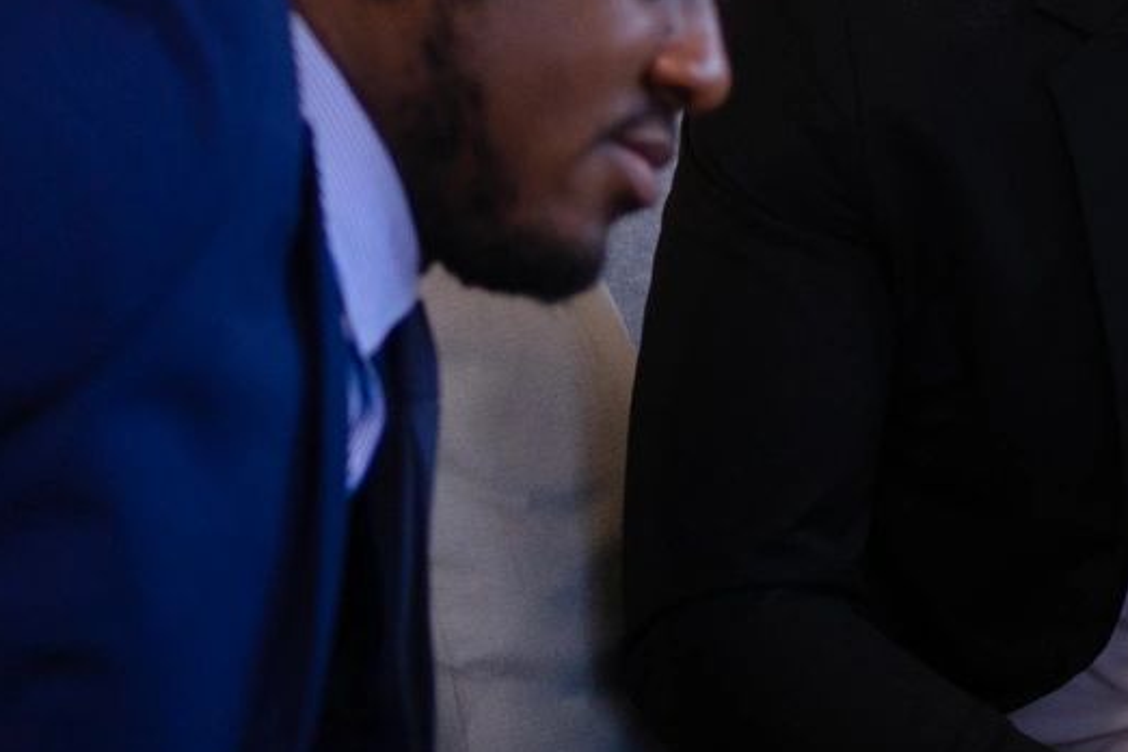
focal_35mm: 183
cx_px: 1691
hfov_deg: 10.8
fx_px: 5734
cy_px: -149
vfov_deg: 7.4
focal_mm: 45
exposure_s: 1/500
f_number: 1.8
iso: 500
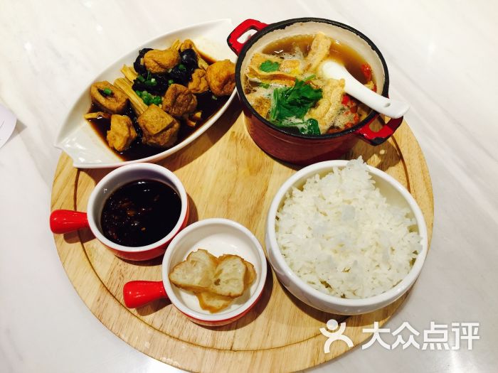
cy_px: 186
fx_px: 417
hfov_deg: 61.7
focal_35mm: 29
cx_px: 249
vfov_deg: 48.2
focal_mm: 4.15
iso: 50
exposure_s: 1/33
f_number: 2.2
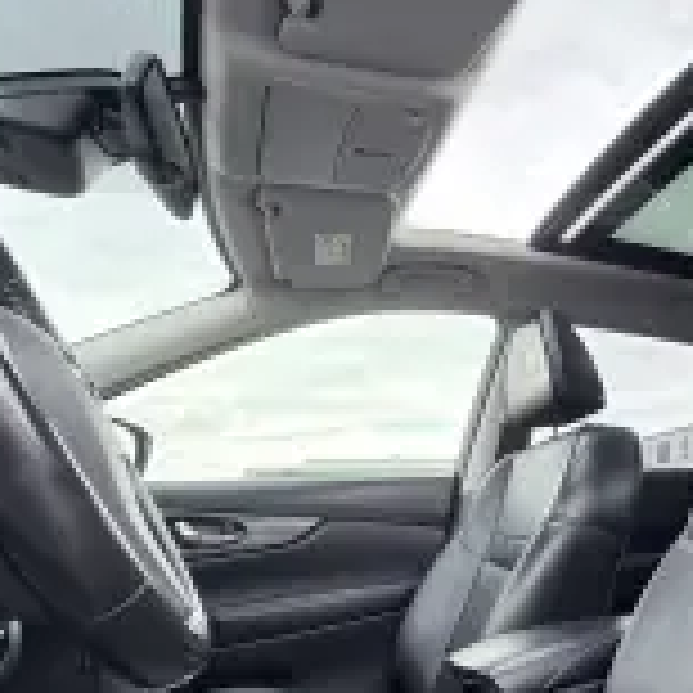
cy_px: 405
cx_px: 580
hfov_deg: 51.2
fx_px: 657
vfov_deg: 55.3
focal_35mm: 29
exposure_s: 1/122
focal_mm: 2.22
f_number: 2.2
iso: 64
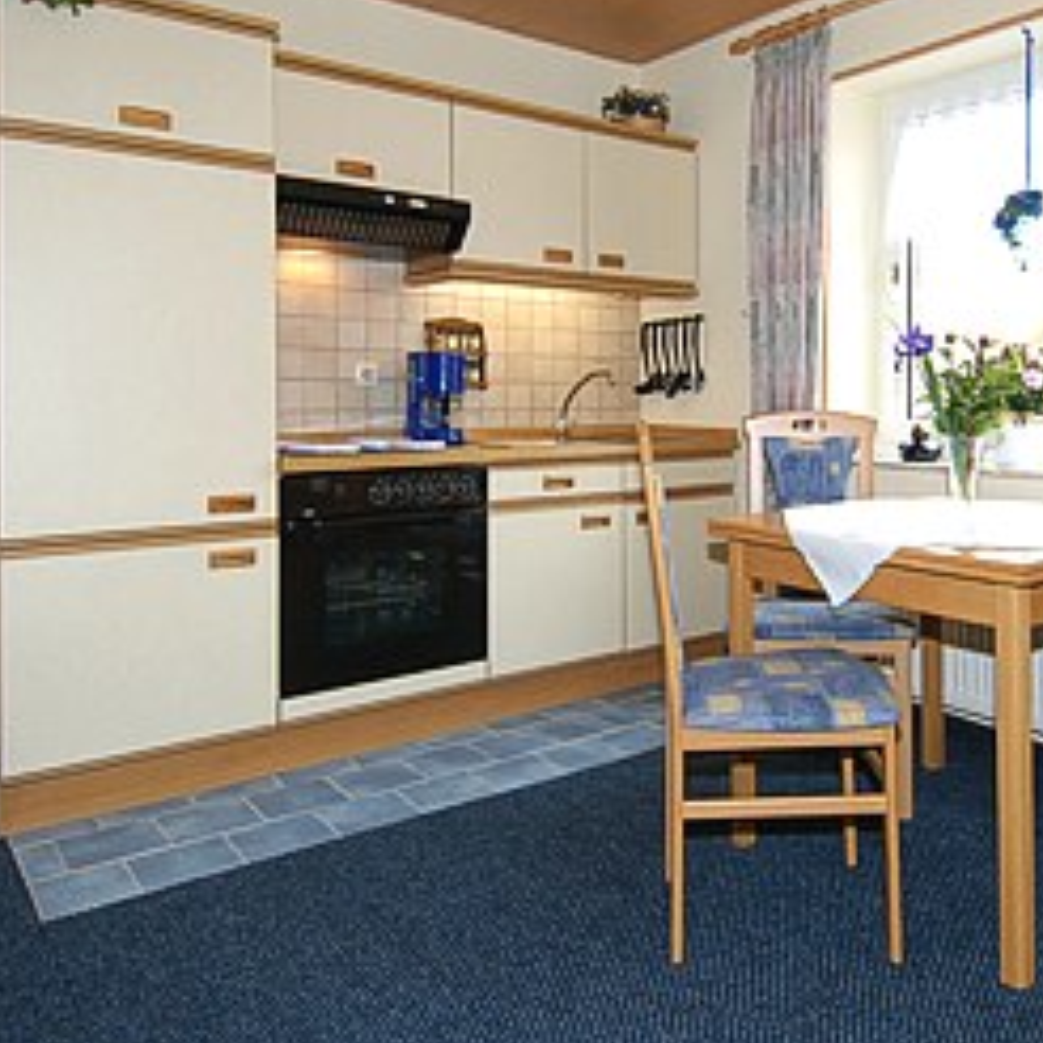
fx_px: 954
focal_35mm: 28
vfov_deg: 57.0
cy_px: 439
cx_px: 708
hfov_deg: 55.9
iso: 400
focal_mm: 12
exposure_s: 1/80
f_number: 4.5
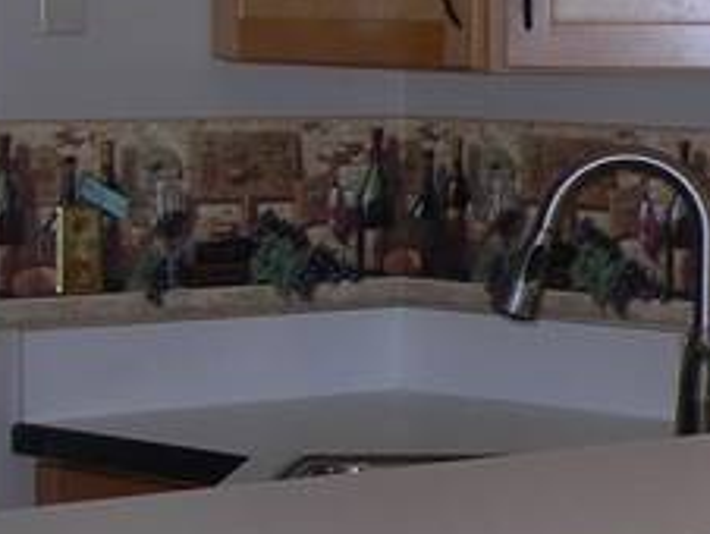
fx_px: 3532
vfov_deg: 8.6
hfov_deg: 10.3
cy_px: 119
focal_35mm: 172
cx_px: 1565
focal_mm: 7.8
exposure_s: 1/60.1
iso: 65
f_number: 2.8
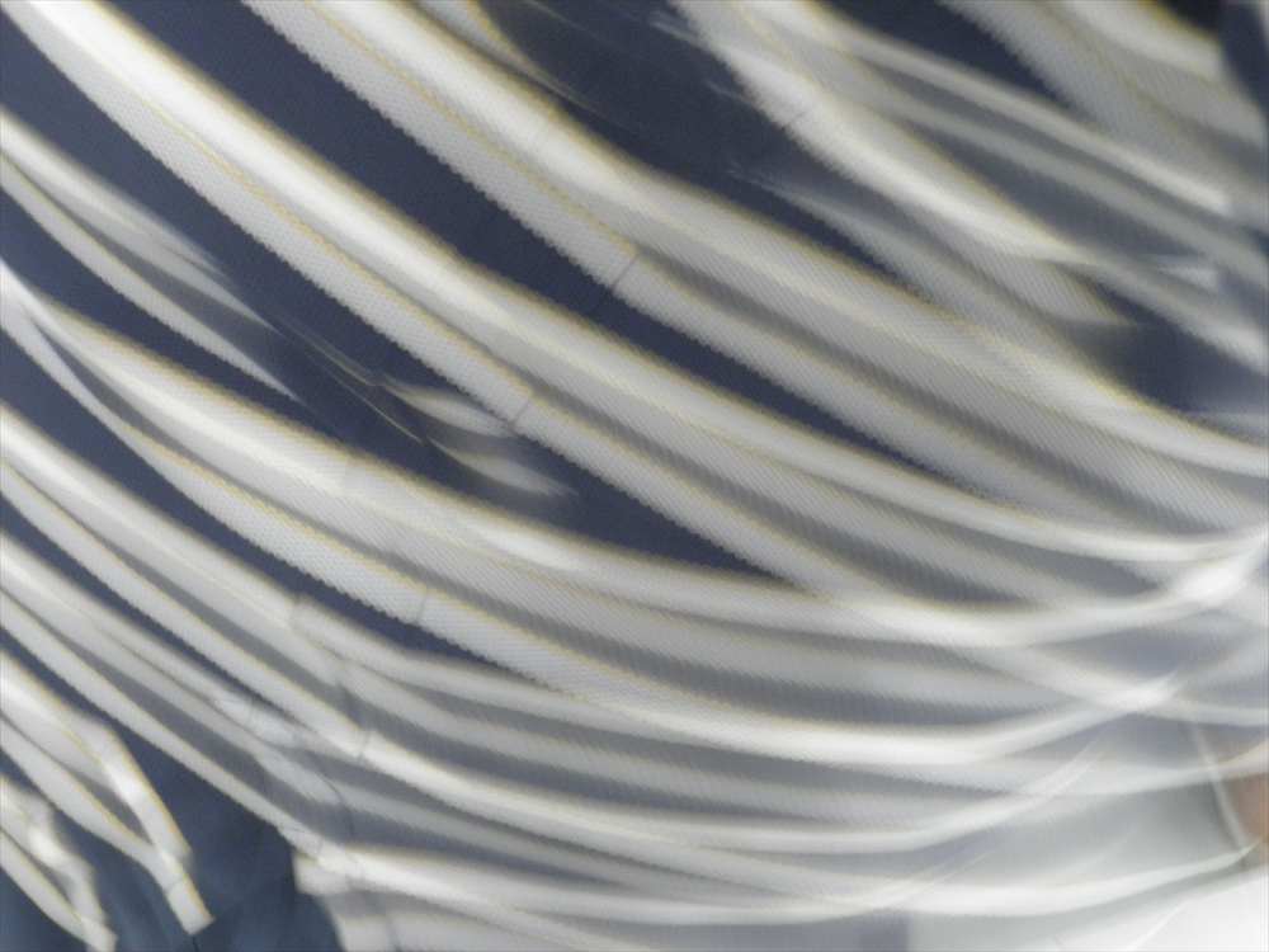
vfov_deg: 24.8
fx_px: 2163
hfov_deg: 32.7
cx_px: 634
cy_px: 476
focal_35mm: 59
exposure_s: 1/4
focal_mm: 10.4
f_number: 4.5
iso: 250
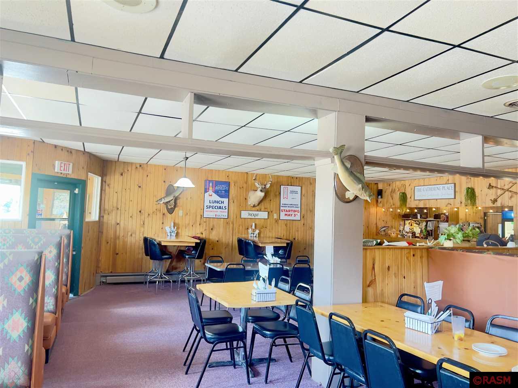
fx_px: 389
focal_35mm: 26
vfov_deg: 53.1
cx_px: 259
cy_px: 194
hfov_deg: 67.3
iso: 400
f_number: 1.5
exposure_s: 1/40
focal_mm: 5.7
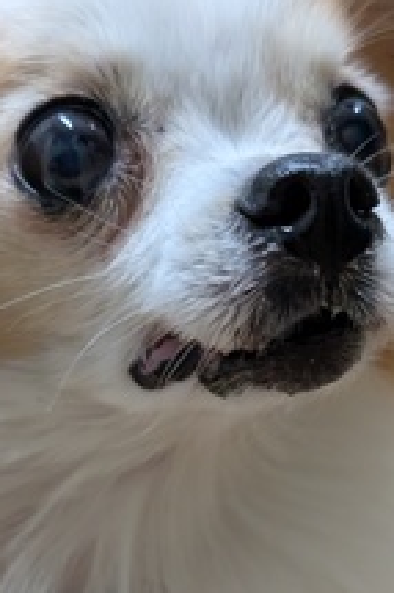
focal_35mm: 71
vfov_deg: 27.6
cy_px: 516
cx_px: 203
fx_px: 1167
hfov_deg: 19.2
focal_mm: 6.9
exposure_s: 1/334
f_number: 1.68
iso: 994
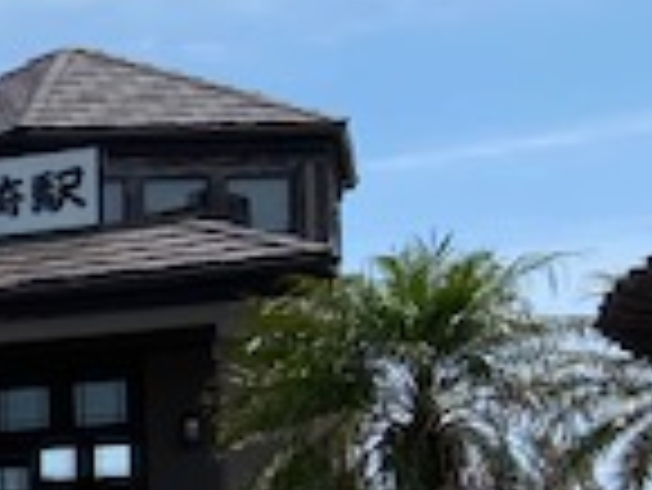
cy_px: 647
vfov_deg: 12.5
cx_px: -746
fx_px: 2168
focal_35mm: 115
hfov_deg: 13.8
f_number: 1.8
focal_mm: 4.25
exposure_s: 1/3984
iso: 32
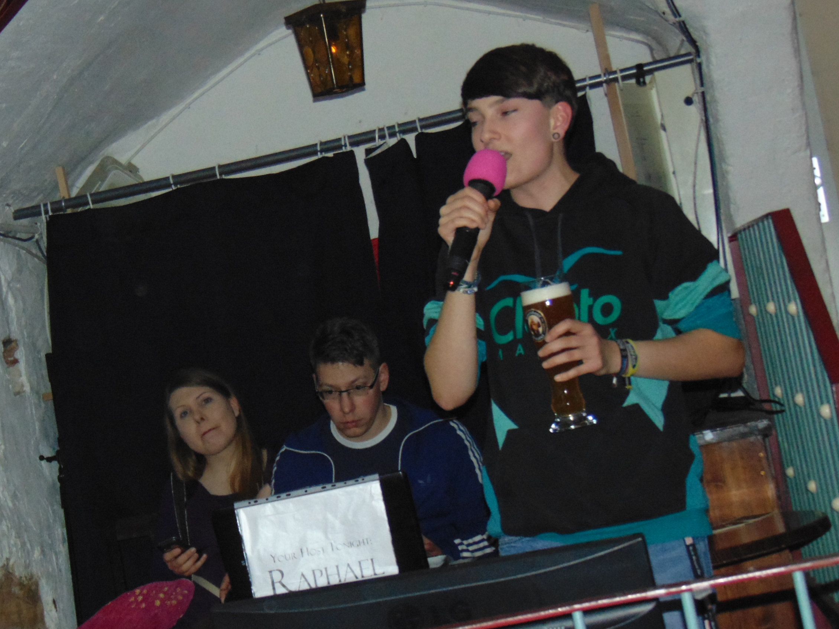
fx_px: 2351
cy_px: 390
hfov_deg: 20.0
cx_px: 166
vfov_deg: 15.2
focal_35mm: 97
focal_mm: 10.8
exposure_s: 1/60
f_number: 3.6
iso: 320
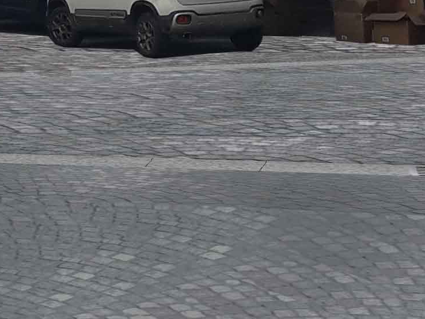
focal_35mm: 151
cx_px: -172
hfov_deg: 12.5
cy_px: -143
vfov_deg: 9.6
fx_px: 1855
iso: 40
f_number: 1.9
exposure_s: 1/841
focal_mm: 3.6
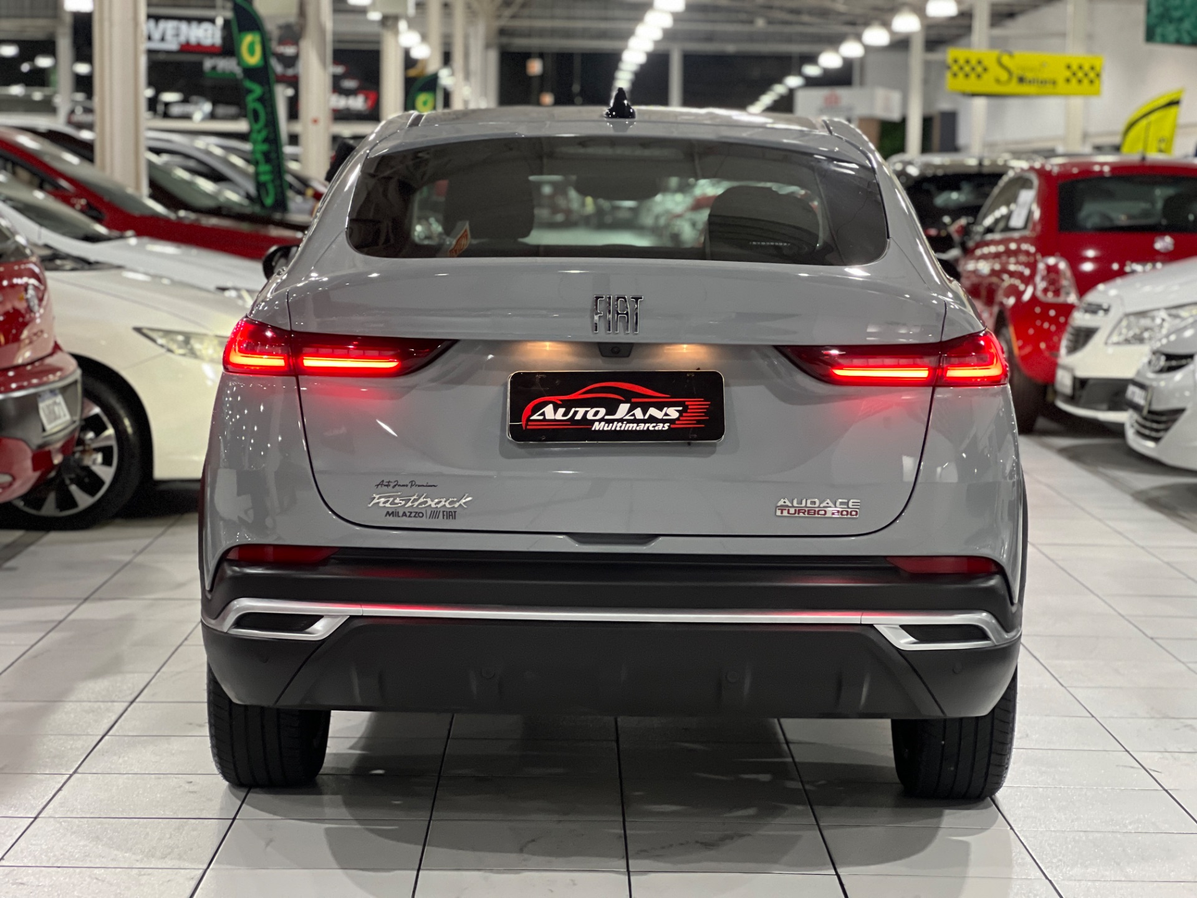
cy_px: 449
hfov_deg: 25.3
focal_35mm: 77
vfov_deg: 19.1
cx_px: 598
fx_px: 2663
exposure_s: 1/30
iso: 400
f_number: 2.8
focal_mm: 9
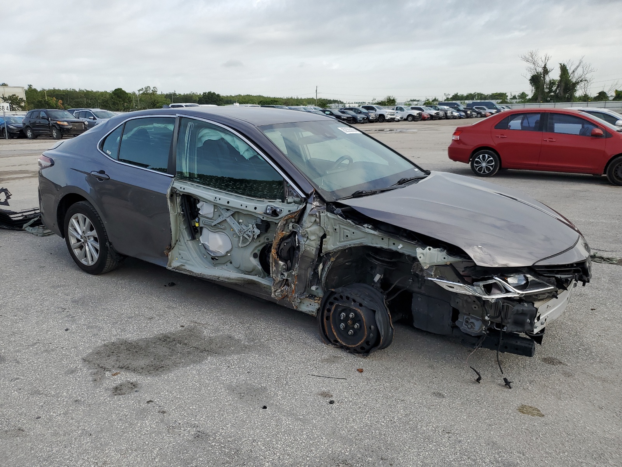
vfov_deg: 53.1
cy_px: 234
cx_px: 311
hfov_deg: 67.3
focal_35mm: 26
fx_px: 467
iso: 50
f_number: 1.5
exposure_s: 1/1667
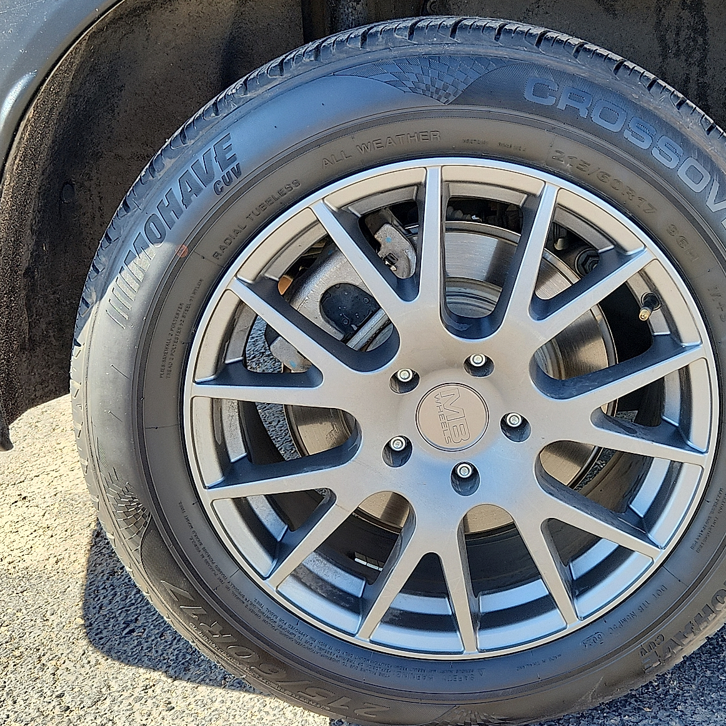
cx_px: 472
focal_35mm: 28
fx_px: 664
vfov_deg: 57.3
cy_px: 359
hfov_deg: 56.3
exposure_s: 1/189
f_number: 1.8
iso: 50
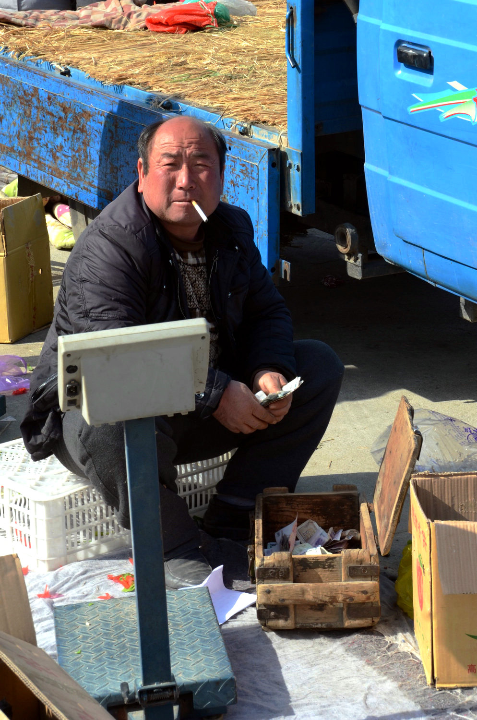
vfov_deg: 28.1
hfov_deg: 18.8
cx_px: 238
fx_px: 1437
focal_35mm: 72
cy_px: 360
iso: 160
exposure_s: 1/100
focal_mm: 48
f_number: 13
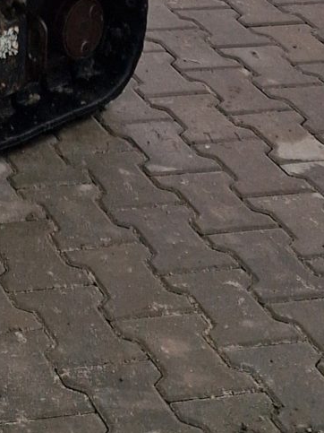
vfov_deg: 13.5
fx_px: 1523
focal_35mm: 122
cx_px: -219
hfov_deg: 11.4
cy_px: -466
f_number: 1.8
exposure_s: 1/180
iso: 50
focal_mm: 5.4
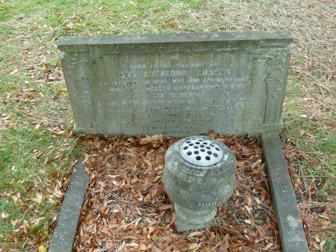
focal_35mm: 44
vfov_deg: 32.9
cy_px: 126
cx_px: 168
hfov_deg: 42.9
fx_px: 427
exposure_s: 1/30
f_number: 3.7
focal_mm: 7.3
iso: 125
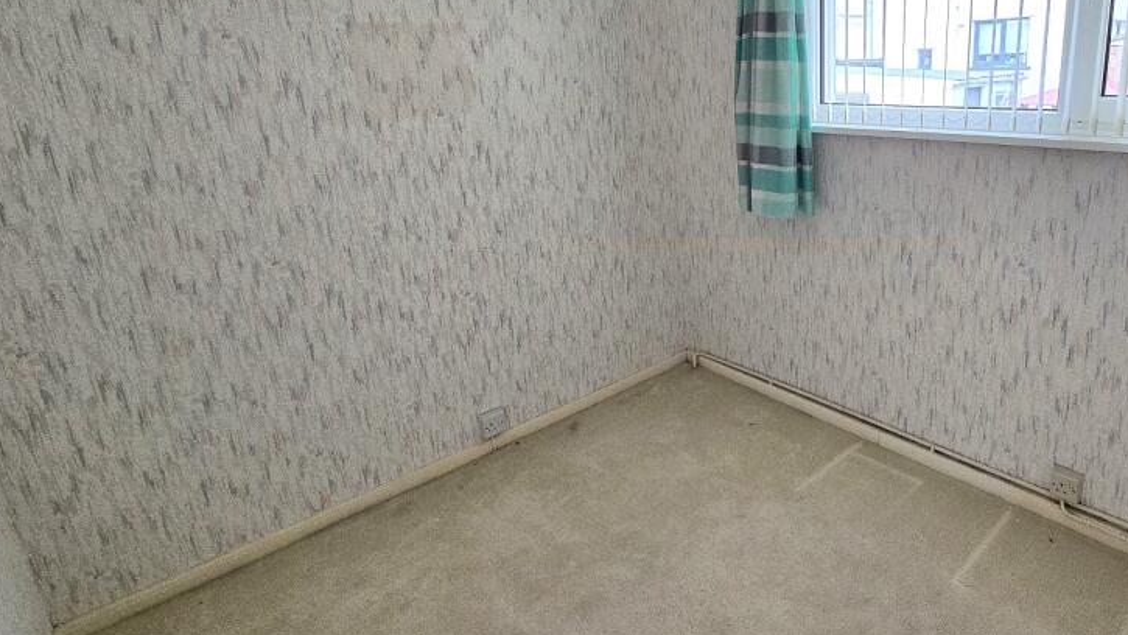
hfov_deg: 83.3
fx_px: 598
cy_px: 230
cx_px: 762
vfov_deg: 55.1
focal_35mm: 20
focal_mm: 2.2
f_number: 2.2
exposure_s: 1/120
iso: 80
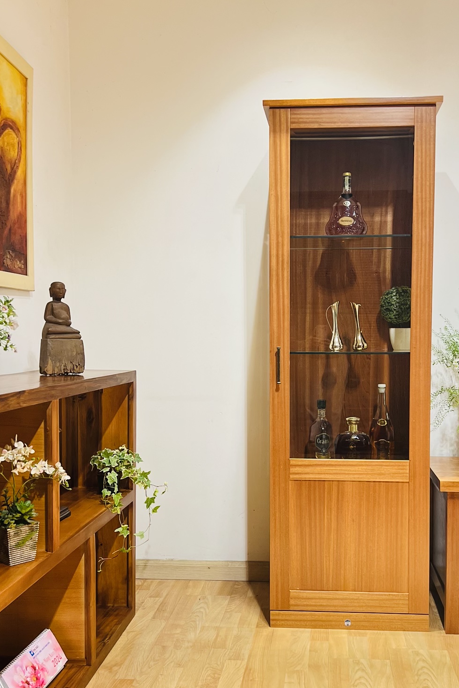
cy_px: 374
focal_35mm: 37
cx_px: 279
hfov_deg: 35.8
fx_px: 708
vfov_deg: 51.8
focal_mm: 5.7
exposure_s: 1/50
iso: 250
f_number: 1.5
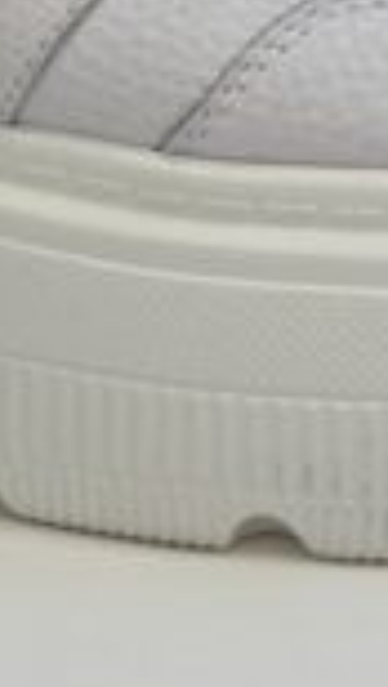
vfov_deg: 7.5
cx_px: 49
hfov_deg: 4.5
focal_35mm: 272
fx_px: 4959
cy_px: -821
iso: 80
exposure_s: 1/100
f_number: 1.78
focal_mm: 6.86
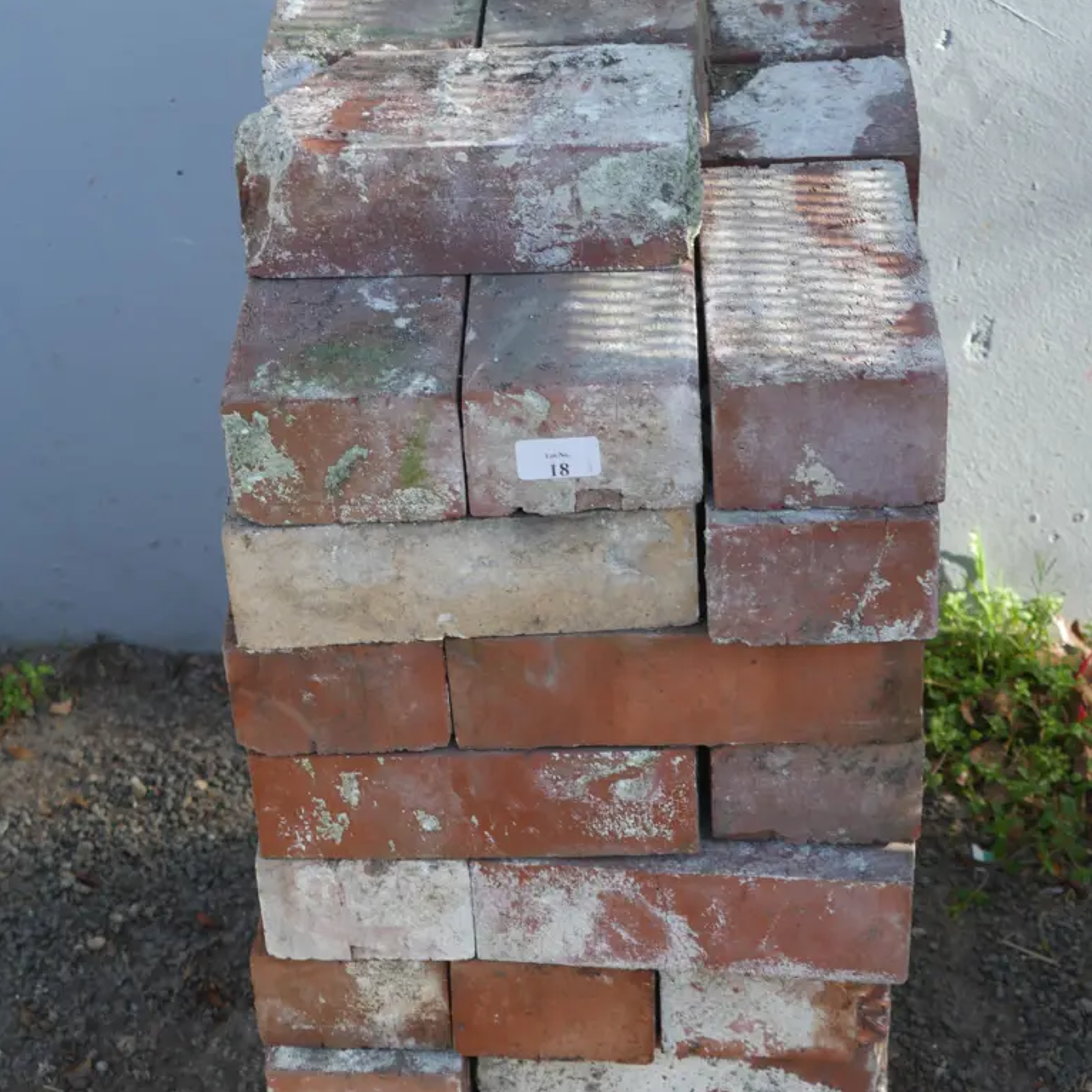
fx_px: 2784
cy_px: 649
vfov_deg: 22.2
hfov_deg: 22.2
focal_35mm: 78
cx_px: 545
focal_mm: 33
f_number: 5.4
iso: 200
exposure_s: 1/160
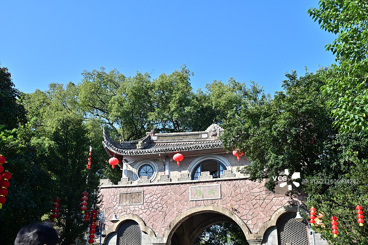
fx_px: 378
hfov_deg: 51.9
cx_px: 184
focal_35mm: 37
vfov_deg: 35.9
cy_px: 122
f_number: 16
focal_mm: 37
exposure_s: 1/100
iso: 200
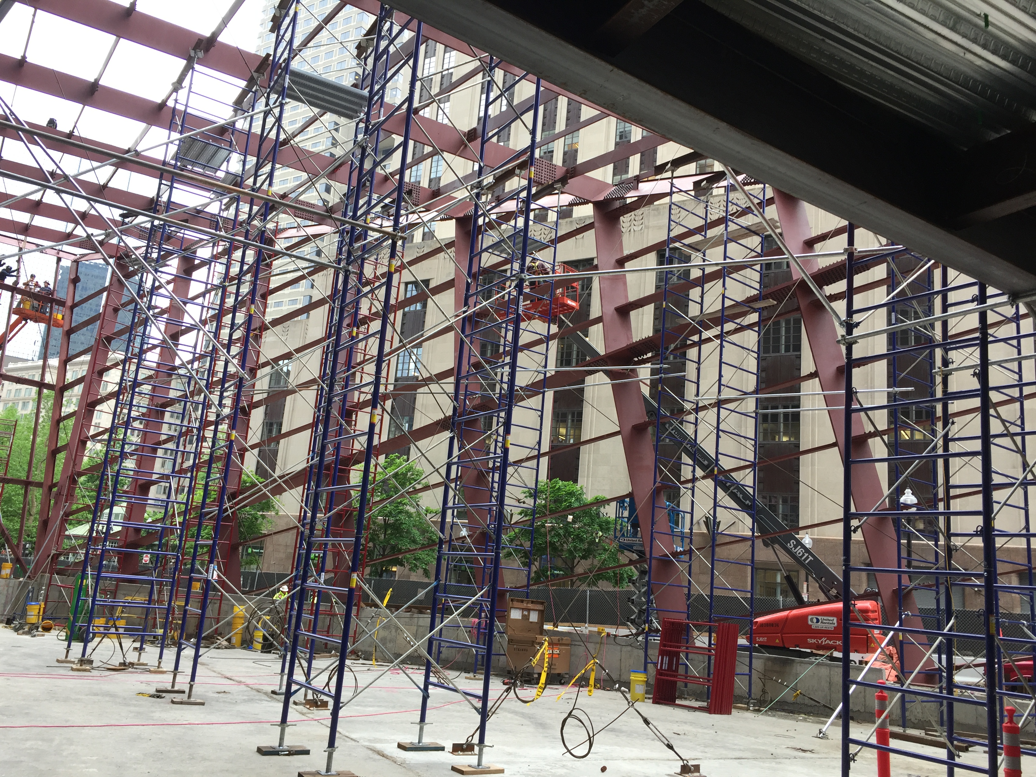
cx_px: 518
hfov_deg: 61.7
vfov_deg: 48.2
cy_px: 388
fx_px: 868
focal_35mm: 29
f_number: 2.2
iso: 40
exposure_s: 1/120
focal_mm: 4.15
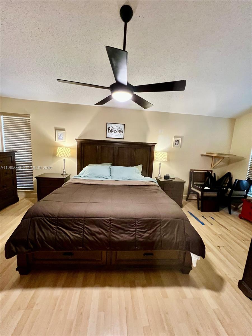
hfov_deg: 89.9
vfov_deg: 106.2
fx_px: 126
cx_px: 126
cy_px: 168
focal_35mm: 13
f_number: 1.8
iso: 640
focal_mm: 1.57
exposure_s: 1/60
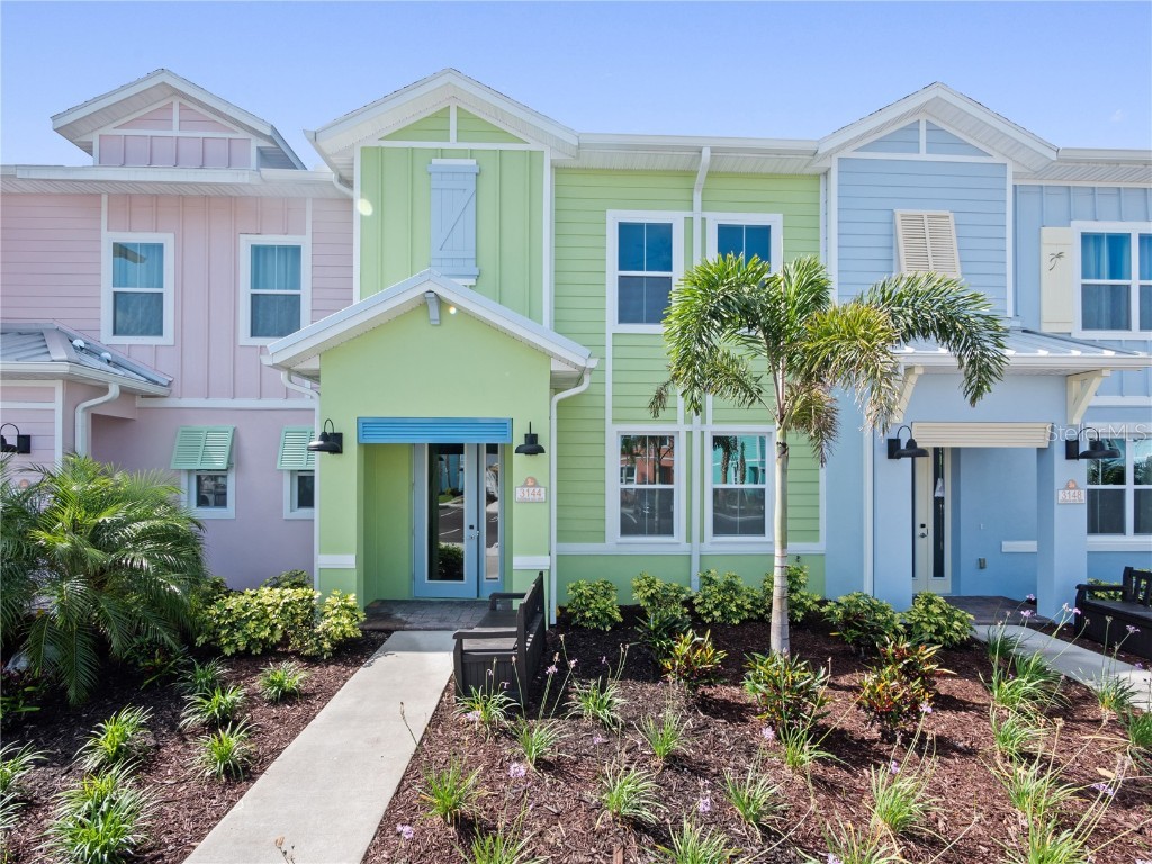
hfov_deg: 102.1
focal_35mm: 14
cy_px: 432
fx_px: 466
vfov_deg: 85.7
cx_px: 576
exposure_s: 1/250
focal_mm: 7
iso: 200
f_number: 6.3
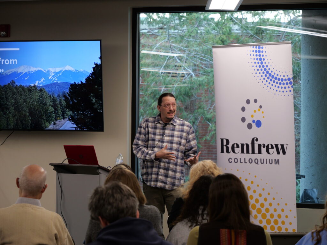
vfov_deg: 12.3
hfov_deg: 16.4
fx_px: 1134
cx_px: 164
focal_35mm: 120
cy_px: 122
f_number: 4
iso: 640
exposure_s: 1/125
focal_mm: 60
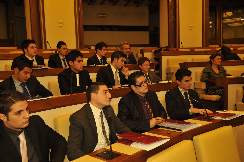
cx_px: 122
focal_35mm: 30
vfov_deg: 43.5
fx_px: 203
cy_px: 81
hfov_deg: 62.0
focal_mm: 20
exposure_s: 1/200
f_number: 4.5
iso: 800
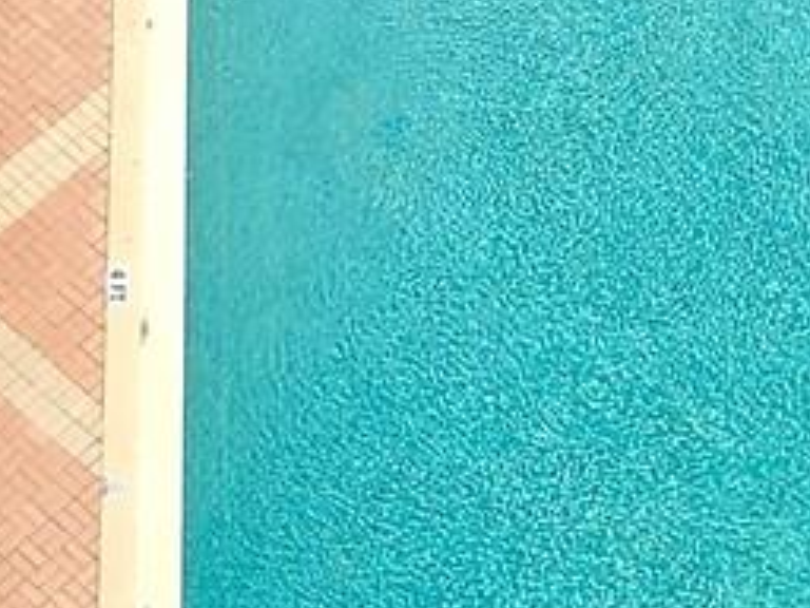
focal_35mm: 181
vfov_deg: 8.0
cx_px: 437
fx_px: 4235
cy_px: -402
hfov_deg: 10.9
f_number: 2.2
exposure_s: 1/3205
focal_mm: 4.15
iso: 25
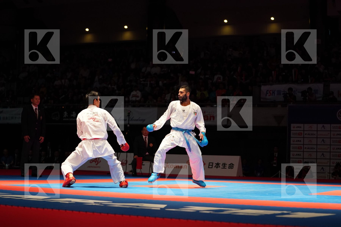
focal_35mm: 70
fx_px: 663
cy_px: 114
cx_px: 170
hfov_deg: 28.8
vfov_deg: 19.5
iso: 2500
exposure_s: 1/1000
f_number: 2.8
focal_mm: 70
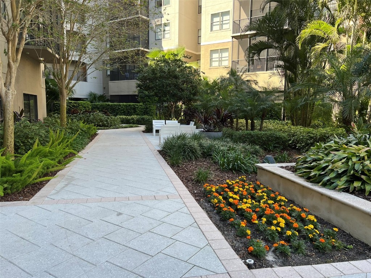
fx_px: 279
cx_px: 186
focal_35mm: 26
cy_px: 139
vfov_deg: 53.1
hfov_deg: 67.3
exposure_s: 1/407
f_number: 1.5
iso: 50
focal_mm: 5.7
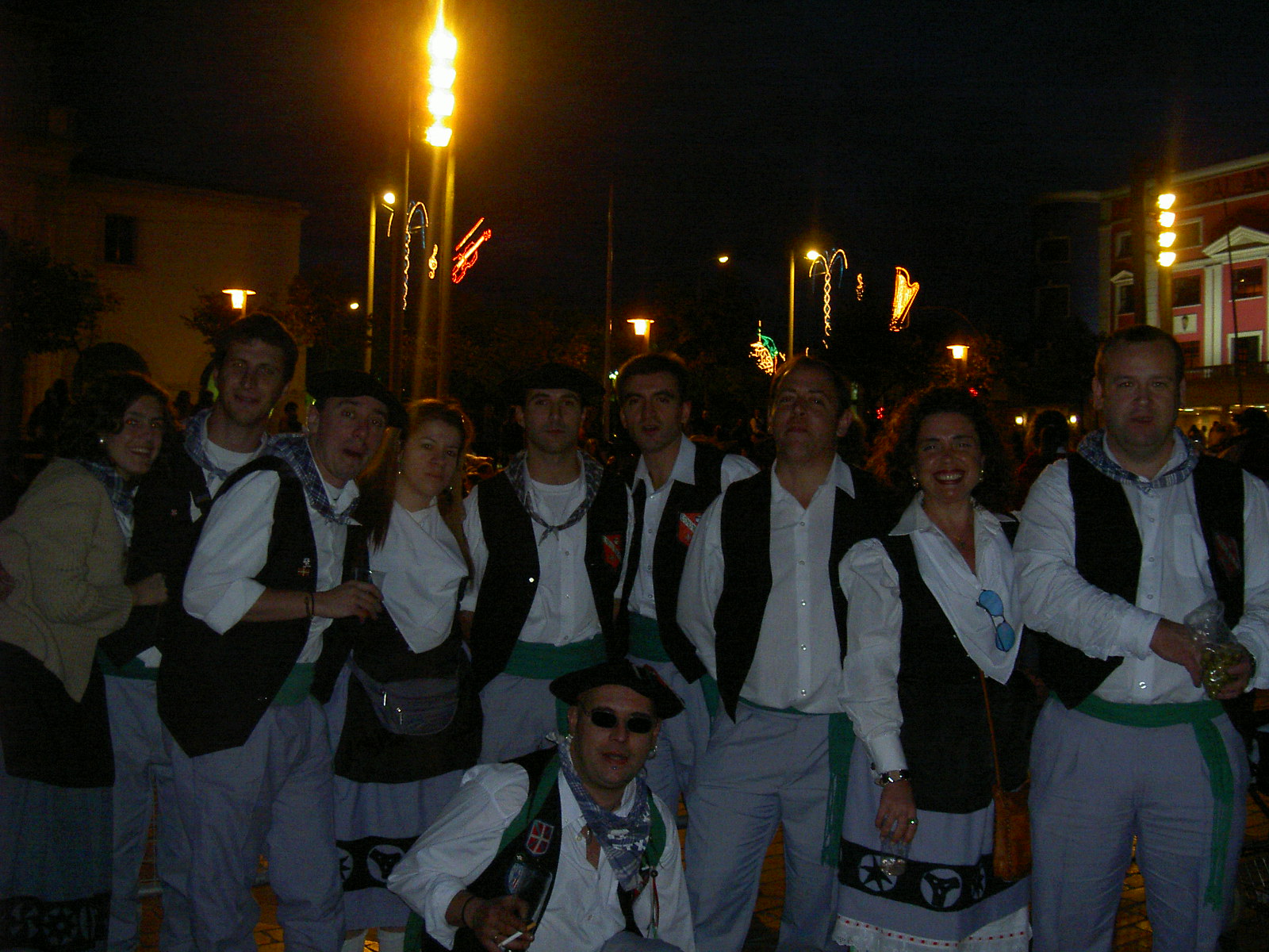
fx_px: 1430
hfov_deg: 47.9
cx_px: 634
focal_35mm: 39
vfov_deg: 36.8
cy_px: 476
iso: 100
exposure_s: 1/59.5
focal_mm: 8
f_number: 2.8
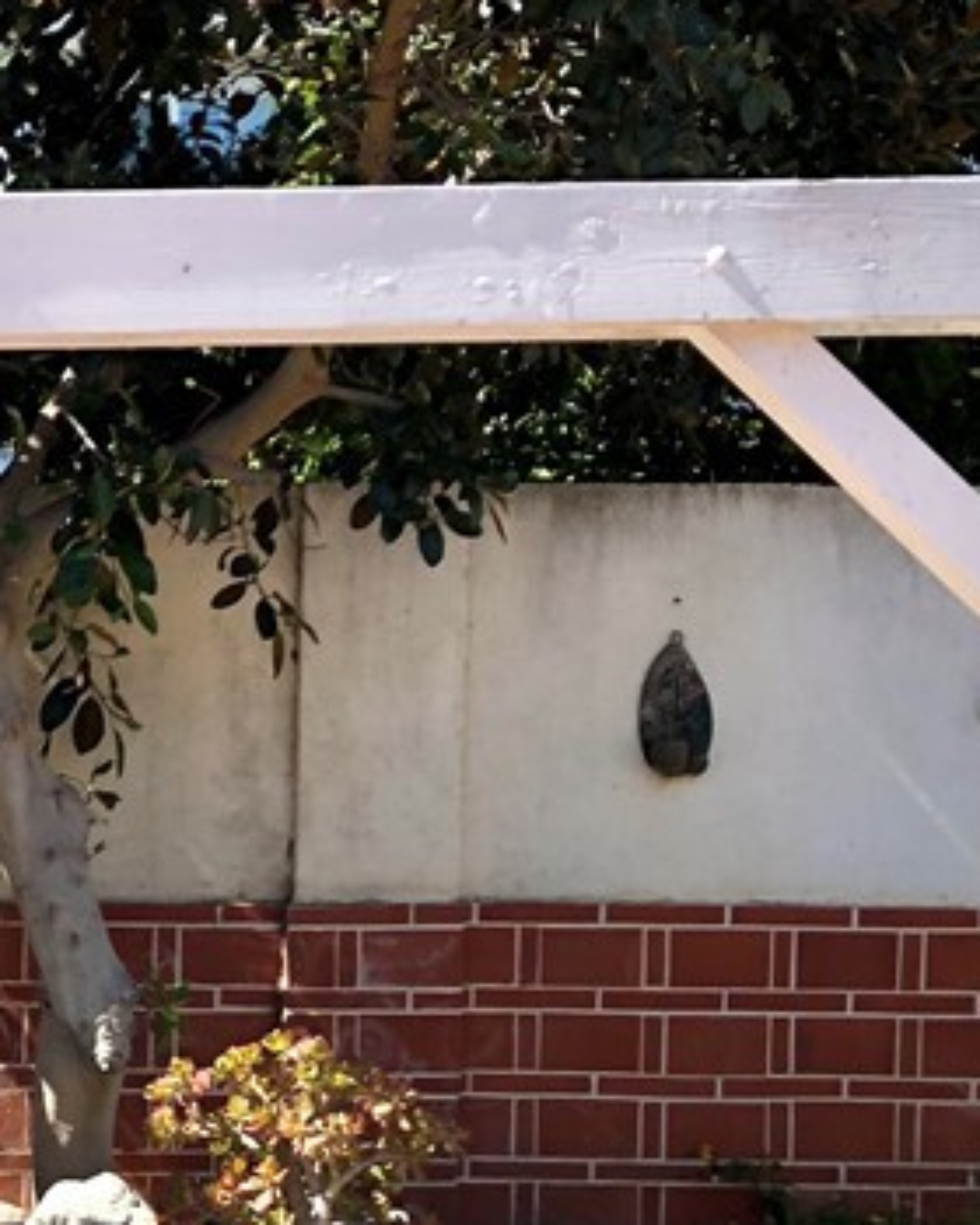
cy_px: 889
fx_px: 2900
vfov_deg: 23.6
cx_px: -452
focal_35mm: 80
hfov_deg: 17.4
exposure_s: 1/1012
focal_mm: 3.99
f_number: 1.8
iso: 20
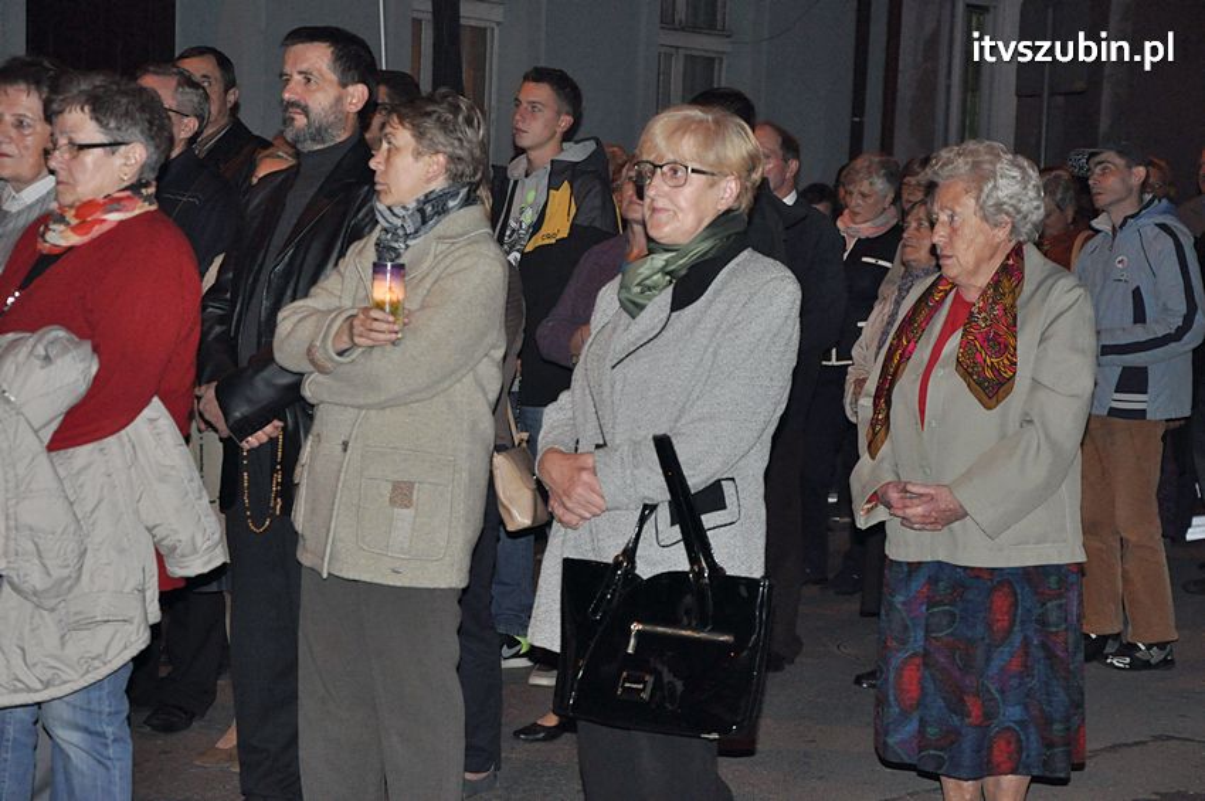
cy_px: 400
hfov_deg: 27.0
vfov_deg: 18.1
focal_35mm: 75
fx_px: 2508
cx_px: 602
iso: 2000
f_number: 5
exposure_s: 1/60
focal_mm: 50
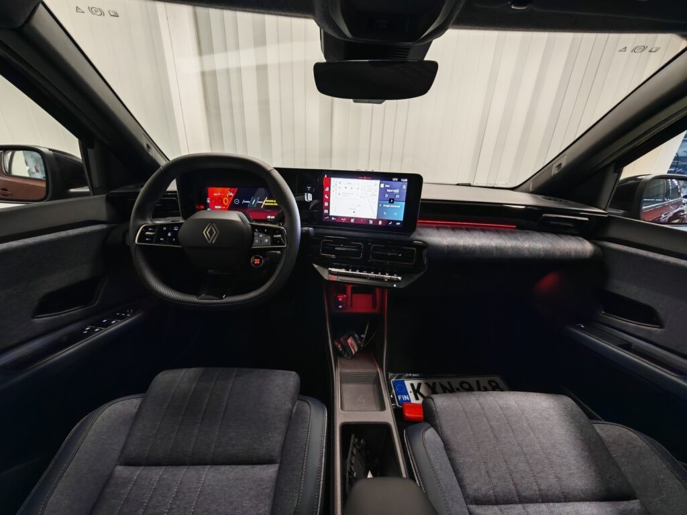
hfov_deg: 106.2
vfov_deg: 89.9
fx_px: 258
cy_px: 258
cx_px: 344
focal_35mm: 13
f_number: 2
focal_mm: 1.82
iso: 320
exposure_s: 1/34
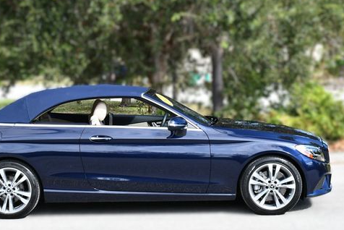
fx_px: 746
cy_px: 98
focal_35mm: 78
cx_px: 128
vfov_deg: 17.5
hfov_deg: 25.9
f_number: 7.1
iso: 200
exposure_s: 1/250
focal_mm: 29
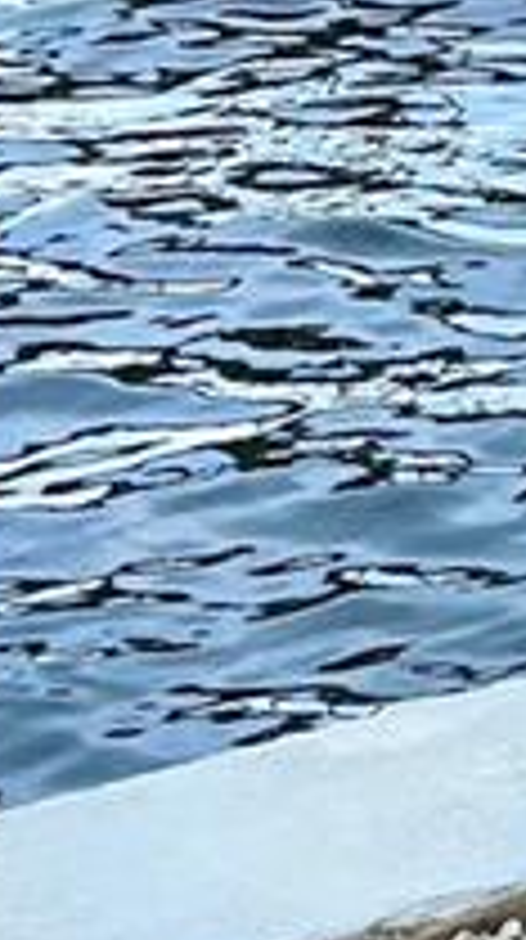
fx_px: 4056
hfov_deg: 6.3
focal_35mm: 163
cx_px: 1956
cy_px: -198
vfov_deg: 12.9
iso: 50
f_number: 1.6
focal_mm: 5.1
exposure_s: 1/3745
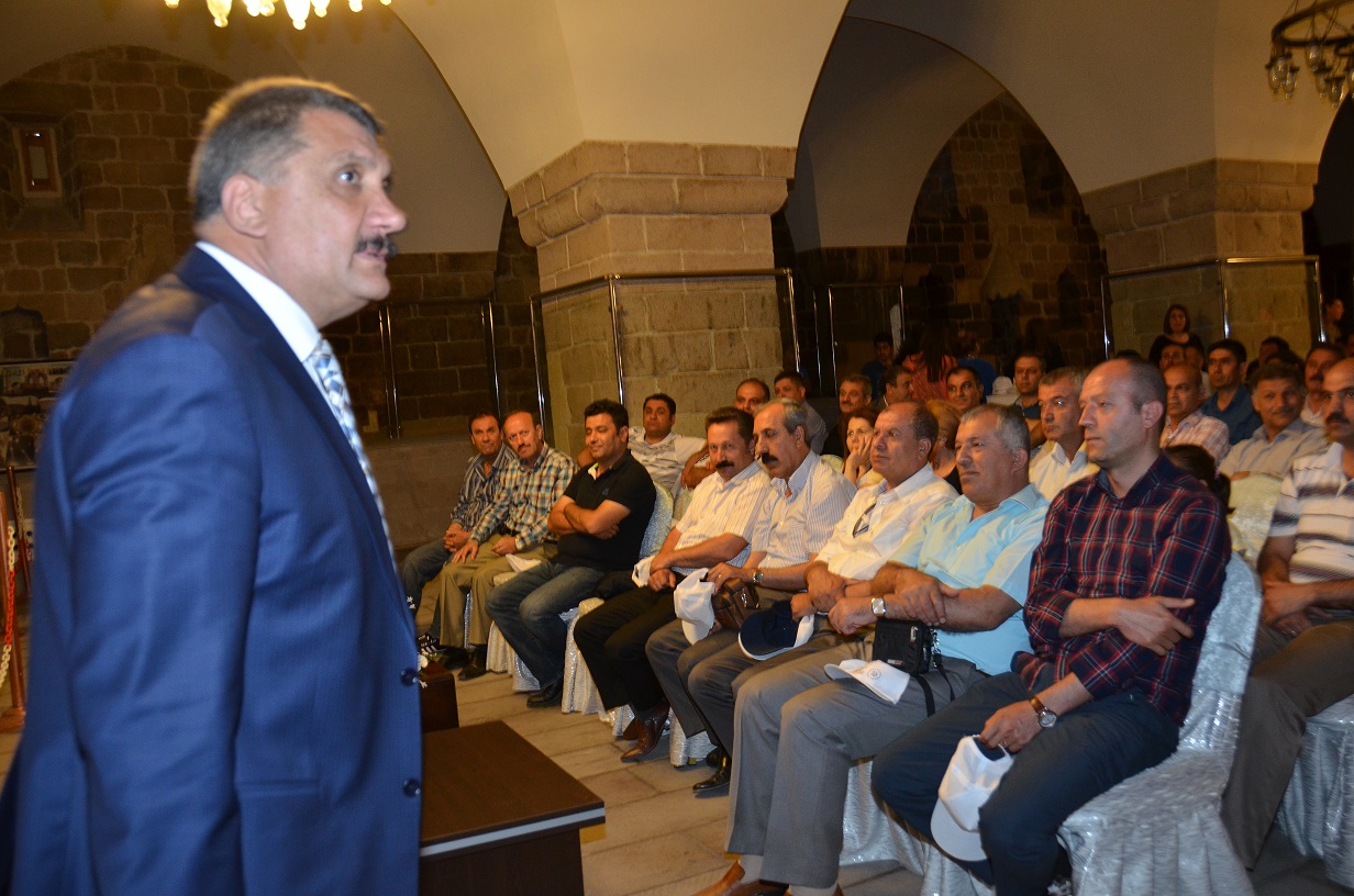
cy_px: 448
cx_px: 677
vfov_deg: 43.4
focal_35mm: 30
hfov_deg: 62.0
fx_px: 1126
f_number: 4
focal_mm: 20
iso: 800
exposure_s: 1/60
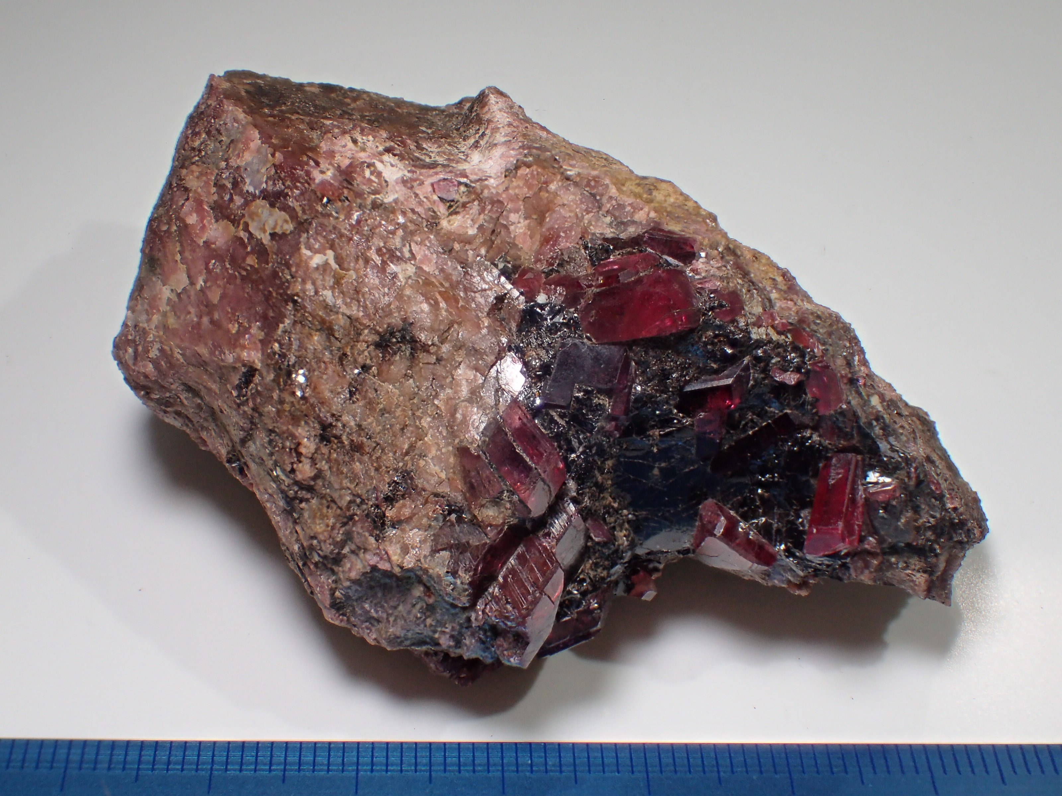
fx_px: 1749
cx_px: 531
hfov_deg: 33.8
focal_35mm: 57
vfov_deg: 25.7
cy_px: 398
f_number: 5
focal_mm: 10.29
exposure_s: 1/200
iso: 250
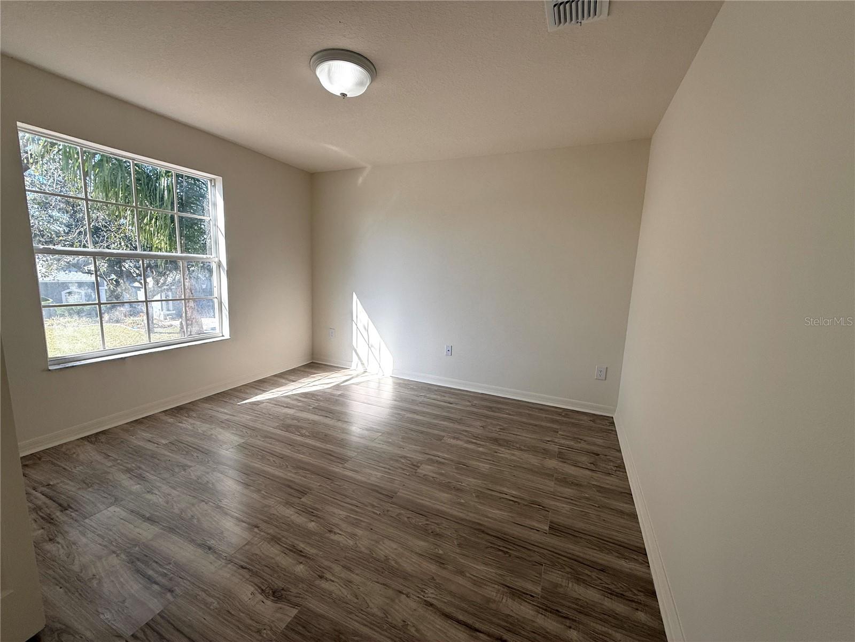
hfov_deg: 102.1
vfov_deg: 85.7
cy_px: 321
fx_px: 346
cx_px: 428
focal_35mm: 14
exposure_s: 1/326
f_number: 2.2
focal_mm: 2.22
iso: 64
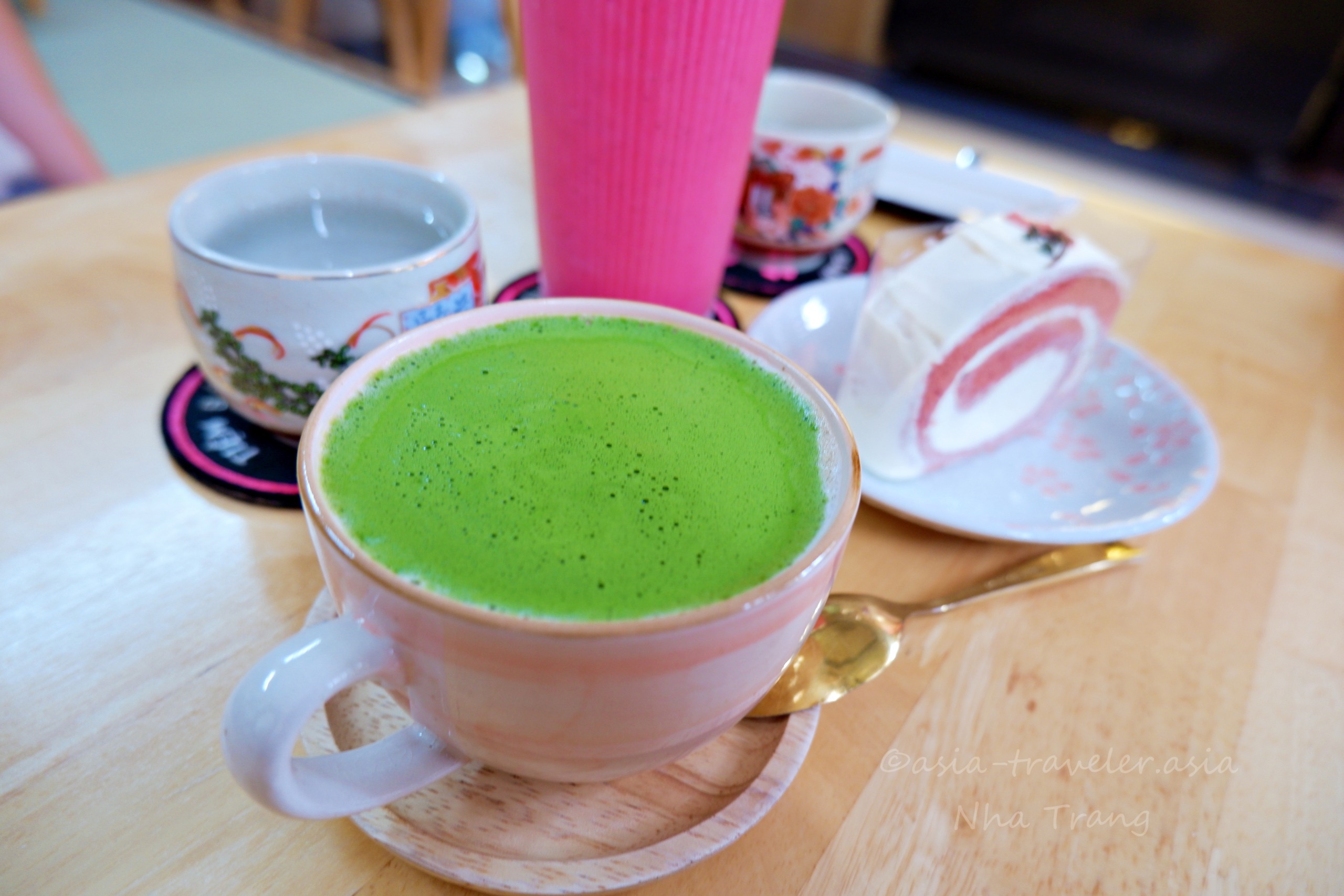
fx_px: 859
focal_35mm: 23
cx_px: 672
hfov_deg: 76.1
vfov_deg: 55.1
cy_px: 448
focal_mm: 15
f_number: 3.5
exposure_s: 1/25
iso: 400
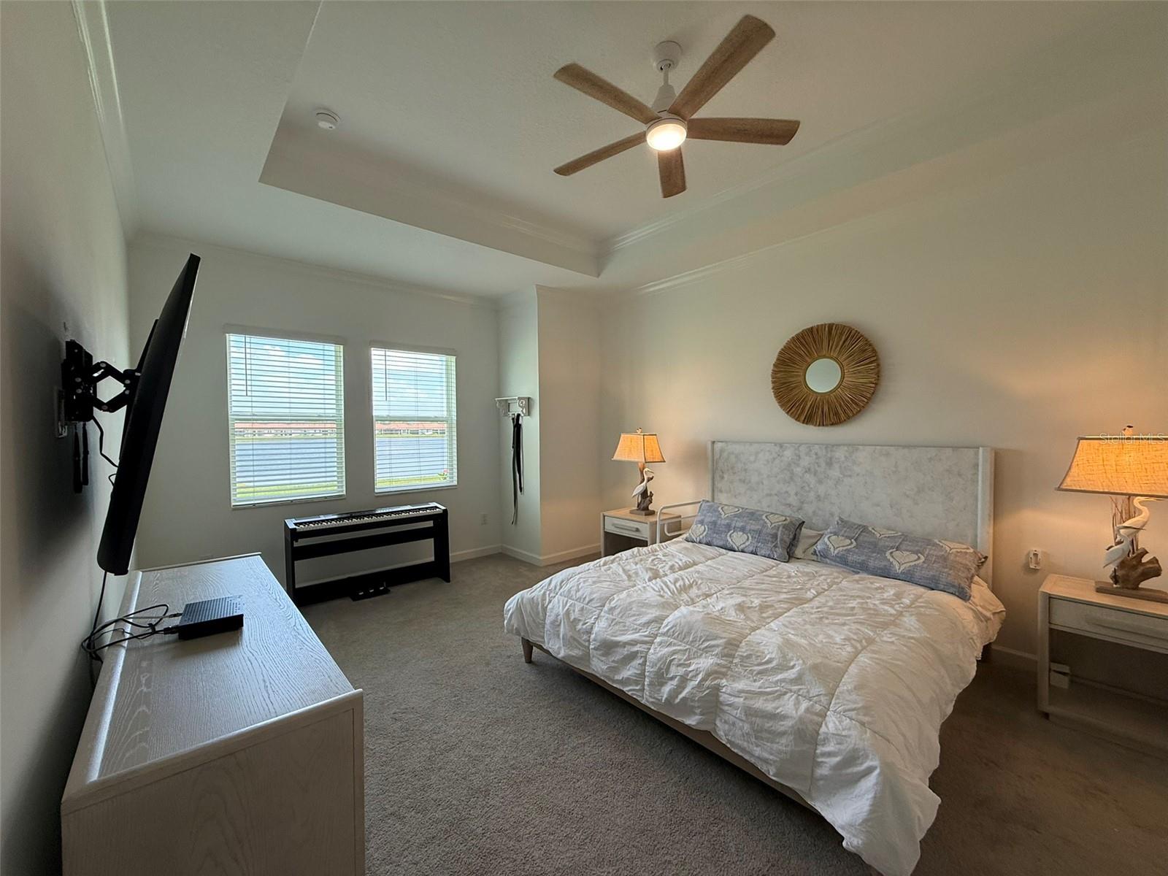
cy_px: 438
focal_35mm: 14
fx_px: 472
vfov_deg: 85.7
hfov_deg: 102.1
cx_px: 584
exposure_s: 1/120
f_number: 2.2
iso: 80
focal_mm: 2.22
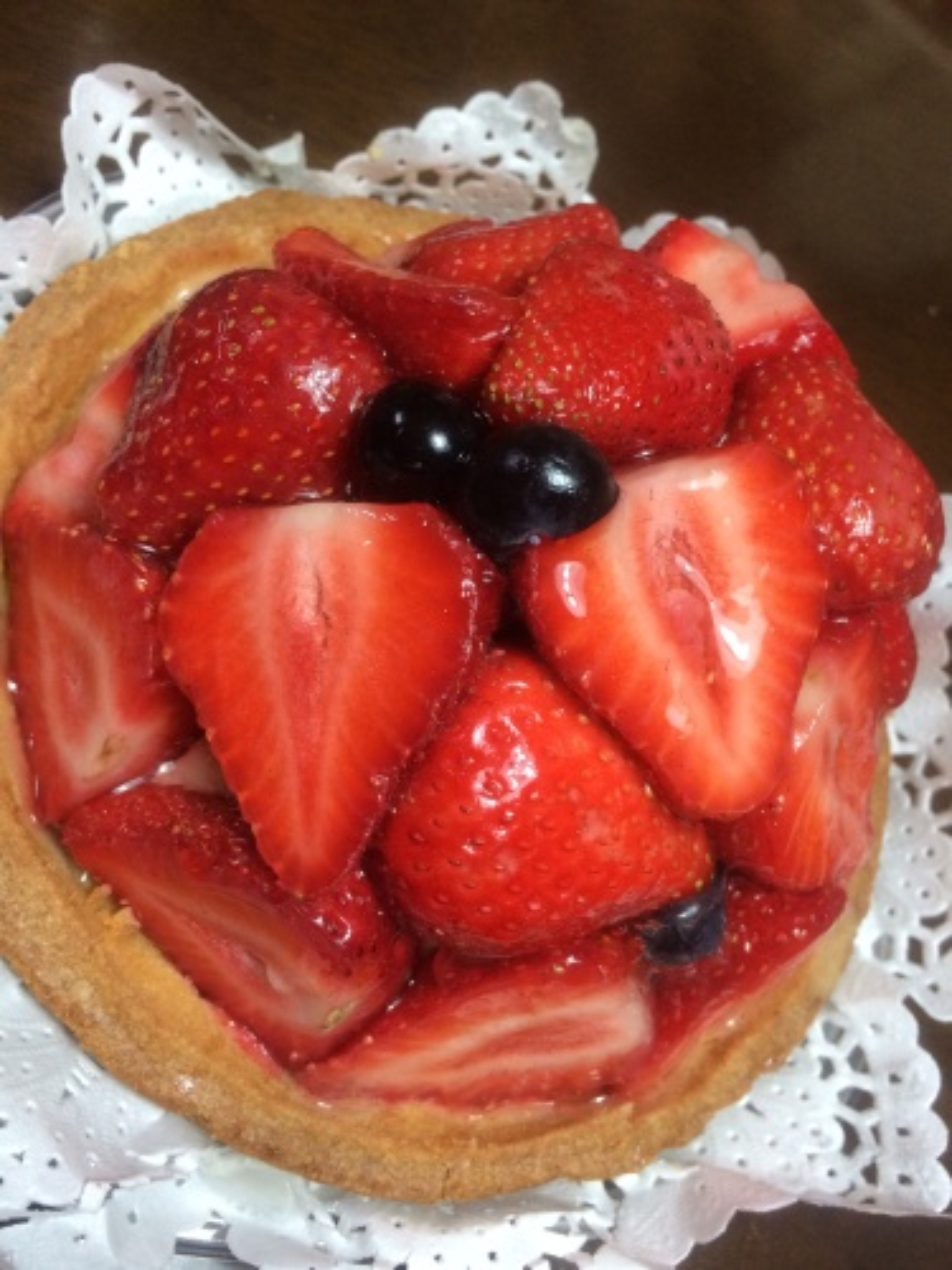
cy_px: 635
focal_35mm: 30
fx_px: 1100
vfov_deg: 60.0
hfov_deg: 46.8
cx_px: 476
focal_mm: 4.12
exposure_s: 1/30
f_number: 2.2
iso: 200
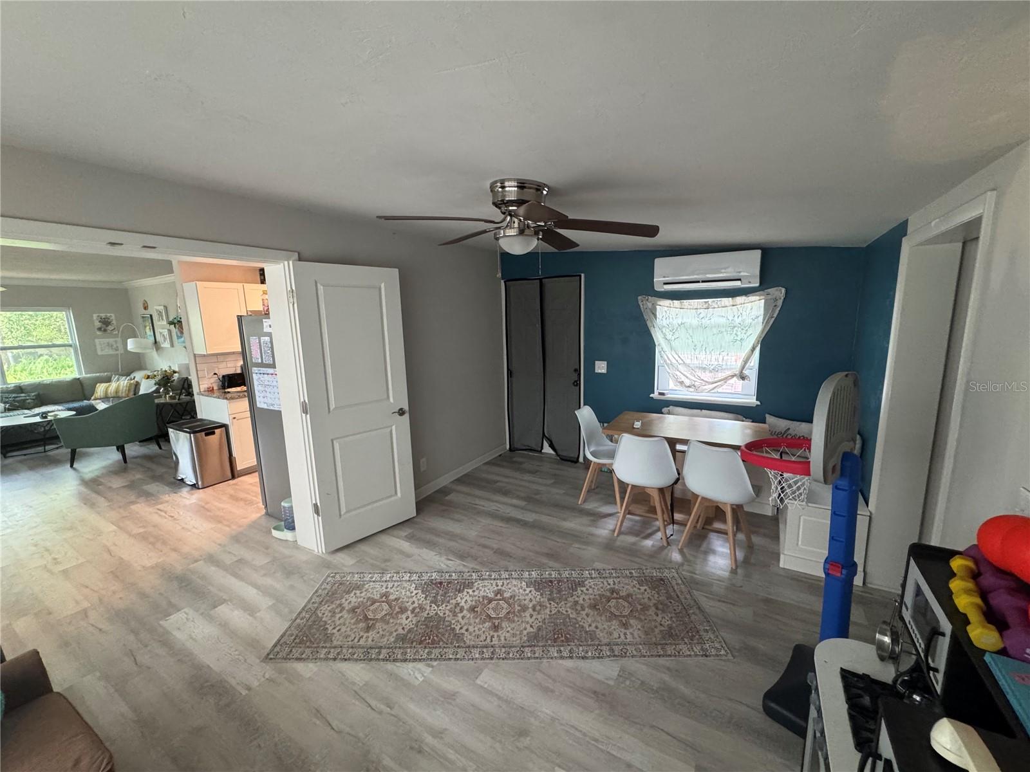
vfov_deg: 85.7
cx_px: 515
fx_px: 417
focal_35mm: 14
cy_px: 386
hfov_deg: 102.1
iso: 500
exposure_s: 1/60
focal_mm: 2.22
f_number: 2.2
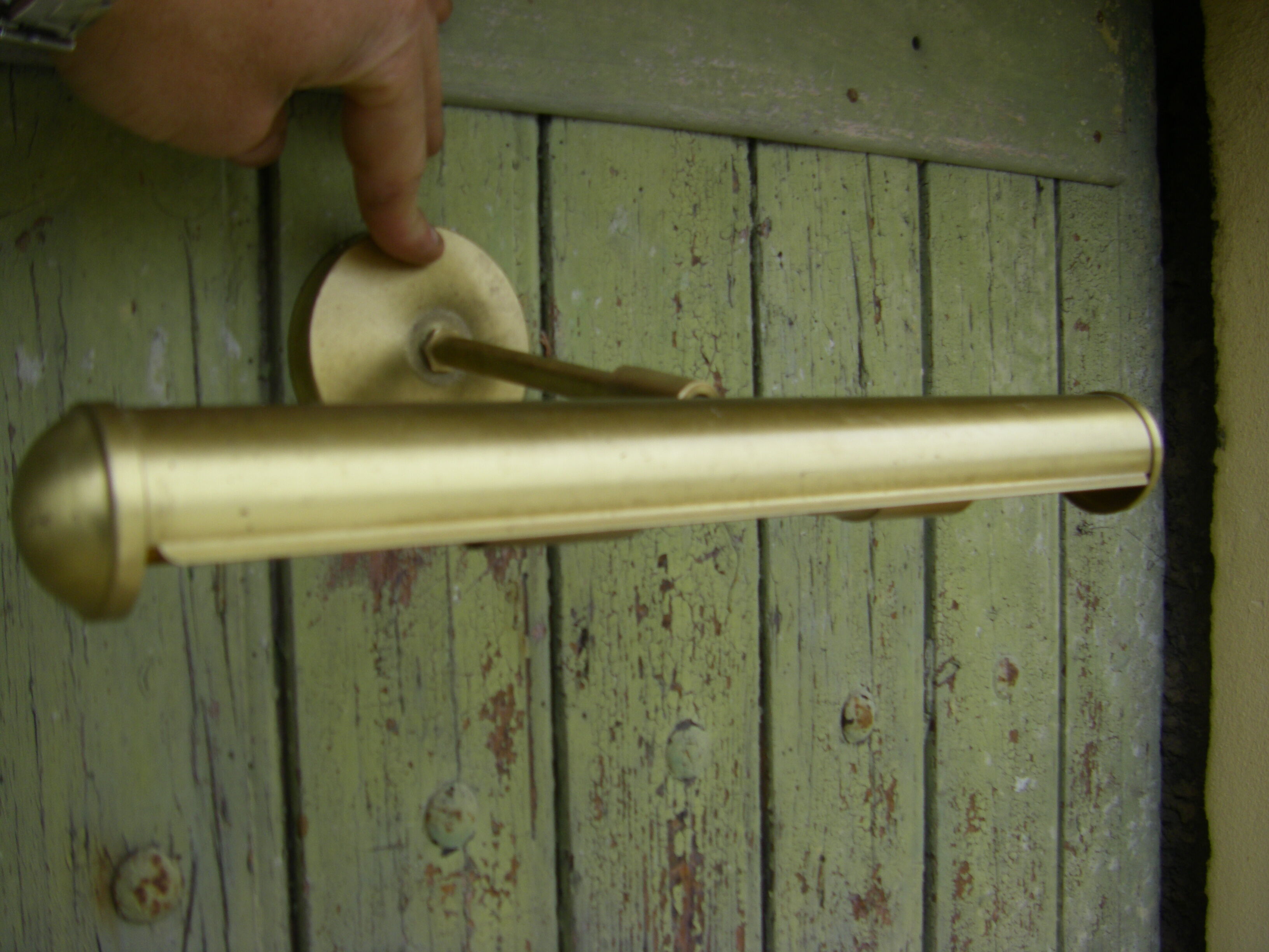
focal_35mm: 38
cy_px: 476
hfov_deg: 49.0
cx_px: 634
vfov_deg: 37.7
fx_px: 1393
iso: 64
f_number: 3.5
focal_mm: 6.3
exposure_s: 1/200
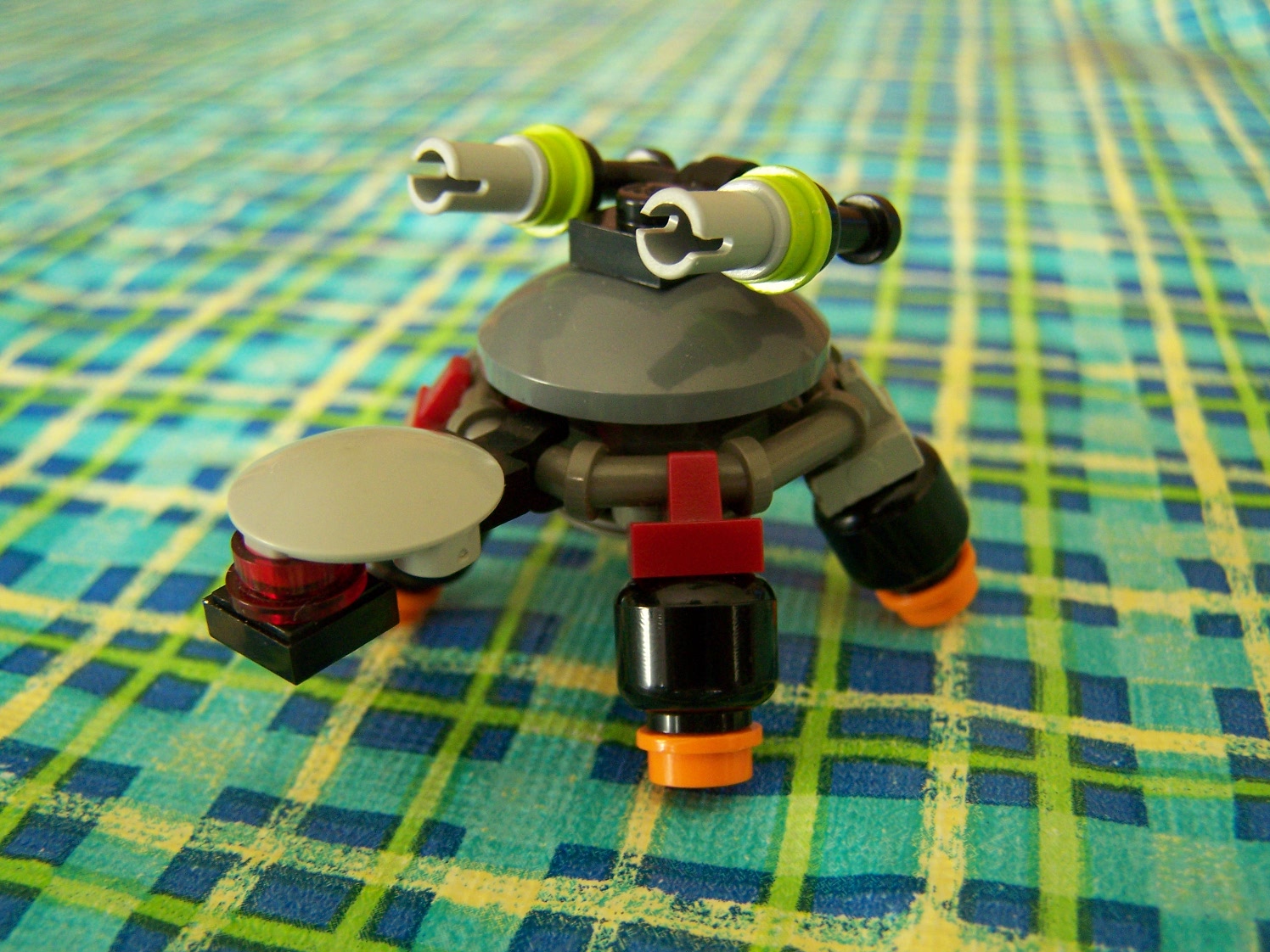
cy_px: 476
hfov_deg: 49.0
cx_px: 635
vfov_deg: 37.7
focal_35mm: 38
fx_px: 1394
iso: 160
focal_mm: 6.3
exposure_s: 1/20
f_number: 2.8
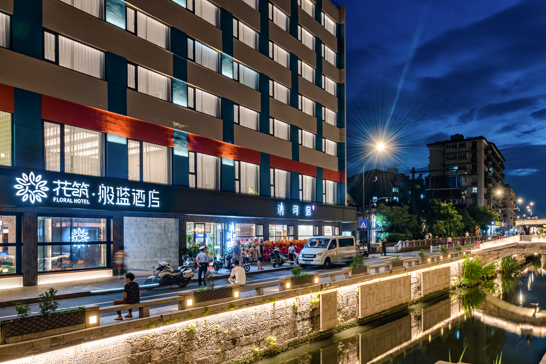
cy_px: 211
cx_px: 313
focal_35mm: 28
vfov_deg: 46.3
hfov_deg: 65.1
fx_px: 425
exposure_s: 1/2.5
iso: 100
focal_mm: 19
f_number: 10
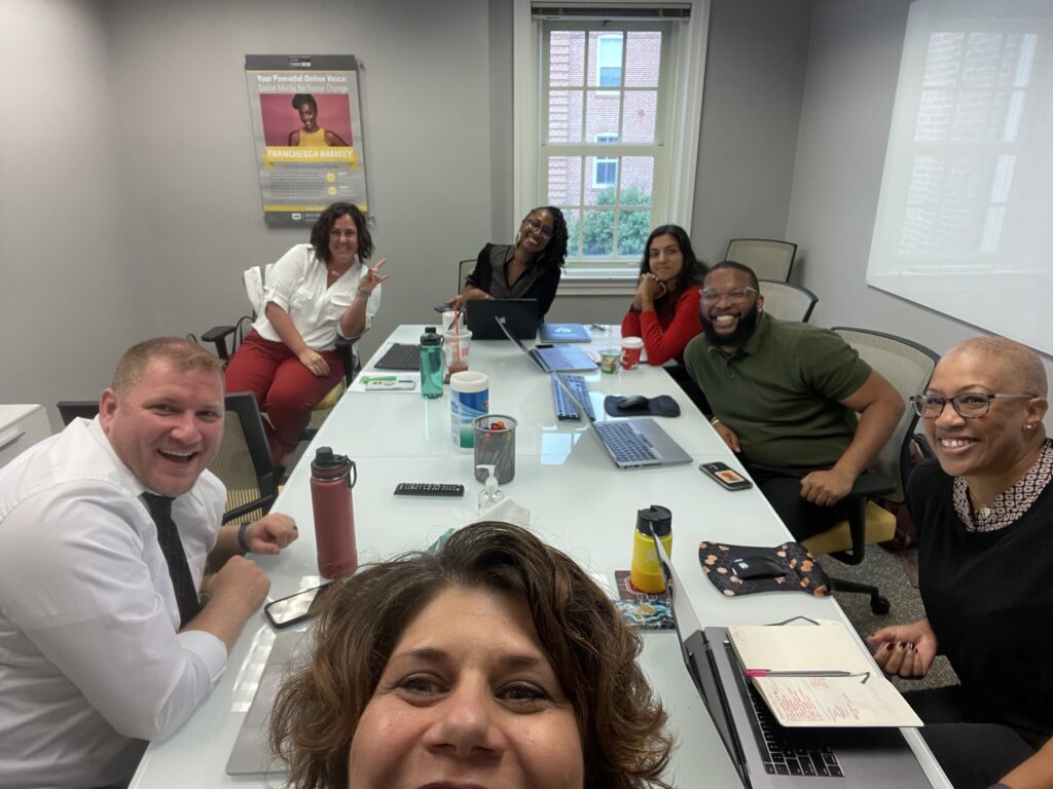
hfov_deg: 73.9
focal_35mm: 23
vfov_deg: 58.9
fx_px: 700
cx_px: 526
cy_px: 394
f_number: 2.2
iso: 200
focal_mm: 2.71
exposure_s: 1/60
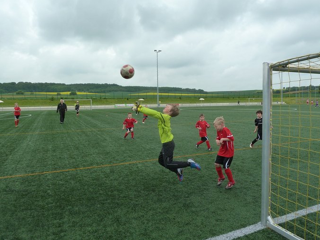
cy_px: 116
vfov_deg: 53.1
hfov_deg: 67.3
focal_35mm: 26
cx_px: 165
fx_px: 240
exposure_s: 1/320
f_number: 4
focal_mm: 4.1
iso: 125
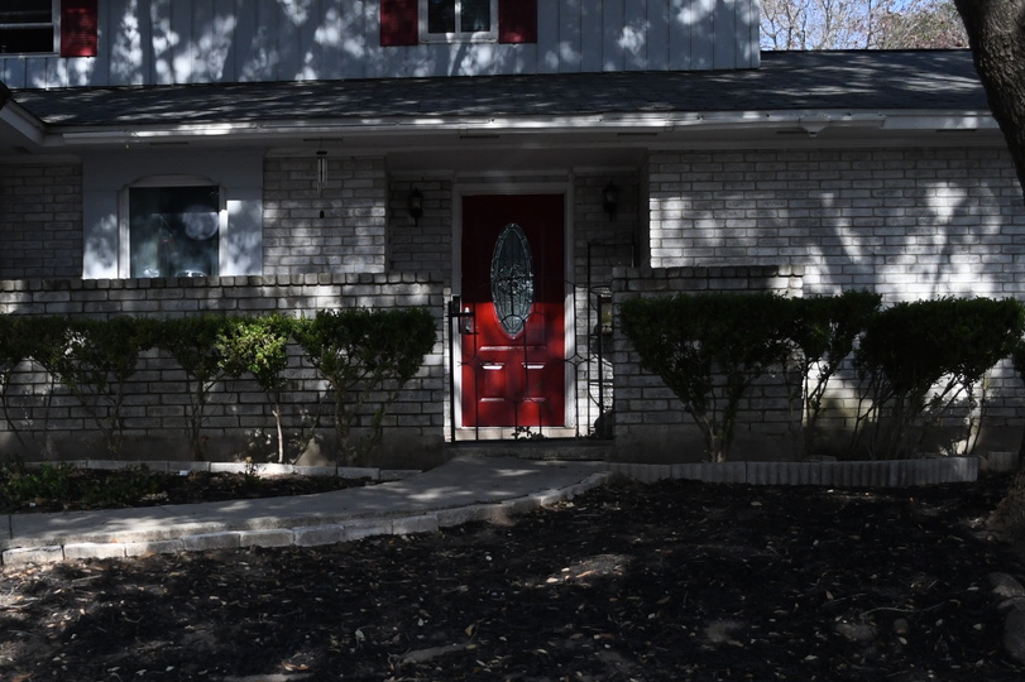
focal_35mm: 54
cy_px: 489
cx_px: 317
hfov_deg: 36.4
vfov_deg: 24.8
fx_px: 1537
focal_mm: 18
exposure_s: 1/6400
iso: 800
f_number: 3.5
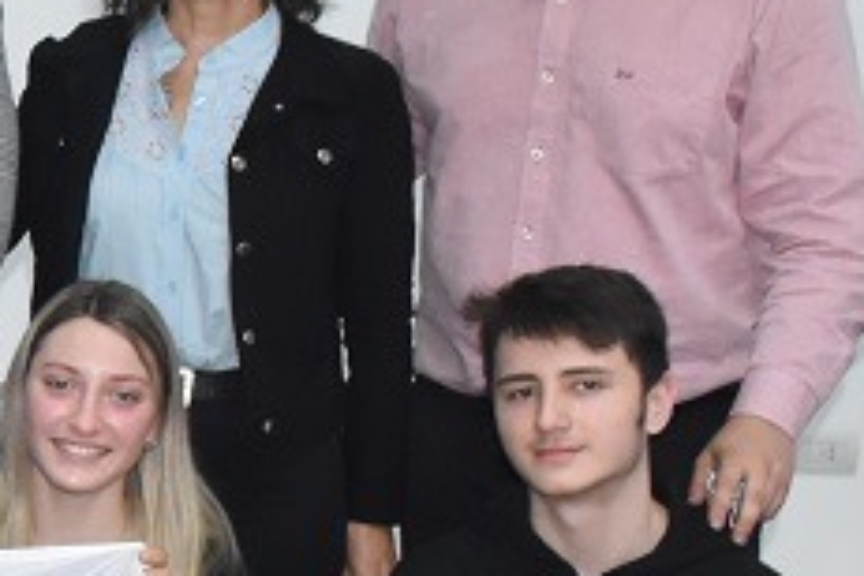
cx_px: -647
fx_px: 3432
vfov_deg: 9.6
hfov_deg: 13.1
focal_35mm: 143
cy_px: 355
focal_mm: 22
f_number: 7.1
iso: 2000
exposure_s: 1/60
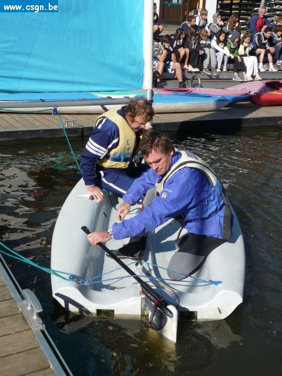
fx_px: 489
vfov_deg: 42.1
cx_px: 141
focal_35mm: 45
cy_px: 188
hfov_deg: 32.2
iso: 100
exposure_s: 1/1000
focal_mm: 7.6
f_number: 4.1
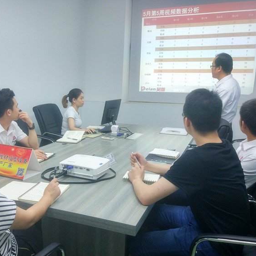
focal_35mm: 35
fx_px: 293
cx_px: 102
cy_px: 135
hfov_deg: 46.9
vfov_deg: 47.2
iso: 245
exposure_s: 1/50
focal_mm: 4.26
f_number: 2
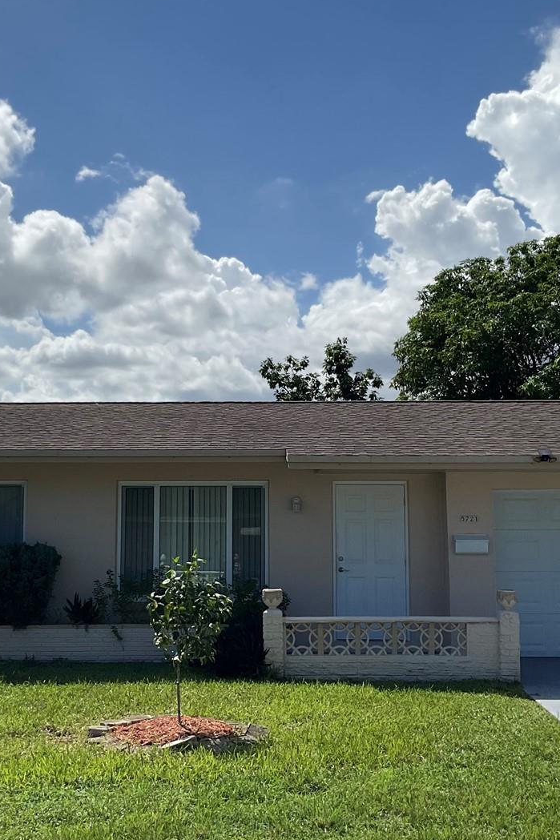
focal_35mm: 46
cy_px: 430
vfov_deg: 42.7
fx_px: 1074
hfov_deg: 29.2
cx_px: 259
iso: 16
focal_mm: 3
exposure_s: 1/4405
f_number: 1.8
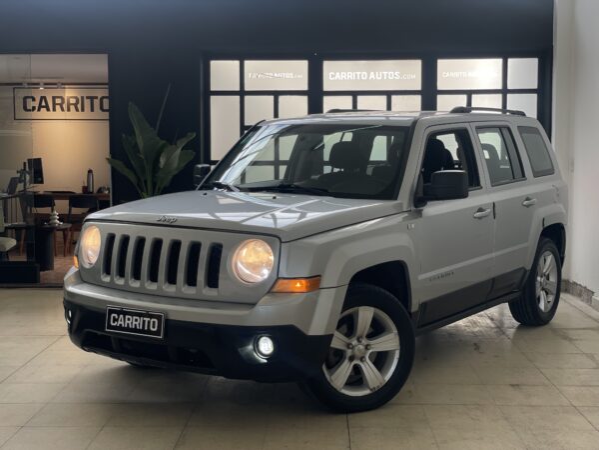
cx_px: 300
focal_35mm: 52
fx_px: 900
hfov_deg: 36.8
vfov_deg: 28.0
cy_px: 225
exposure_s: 1/112
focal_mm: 6
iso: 25
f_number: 2
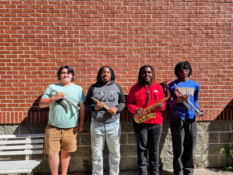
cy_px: 88
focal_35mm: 23
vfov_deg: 58.9
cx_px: 116
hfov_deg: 73.9
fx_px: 155
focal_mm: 6.3
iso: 12
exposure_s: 1/1011
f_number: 1.7
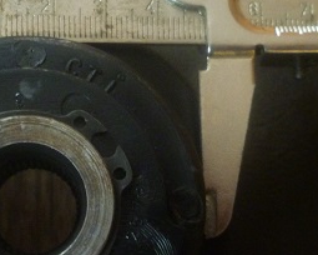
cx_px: 95
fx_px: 668
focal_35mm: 71
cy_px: 150
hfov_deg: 26.5
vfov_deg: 21.5
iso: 400
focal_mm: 5.2
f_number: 3.3
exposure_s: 1/8
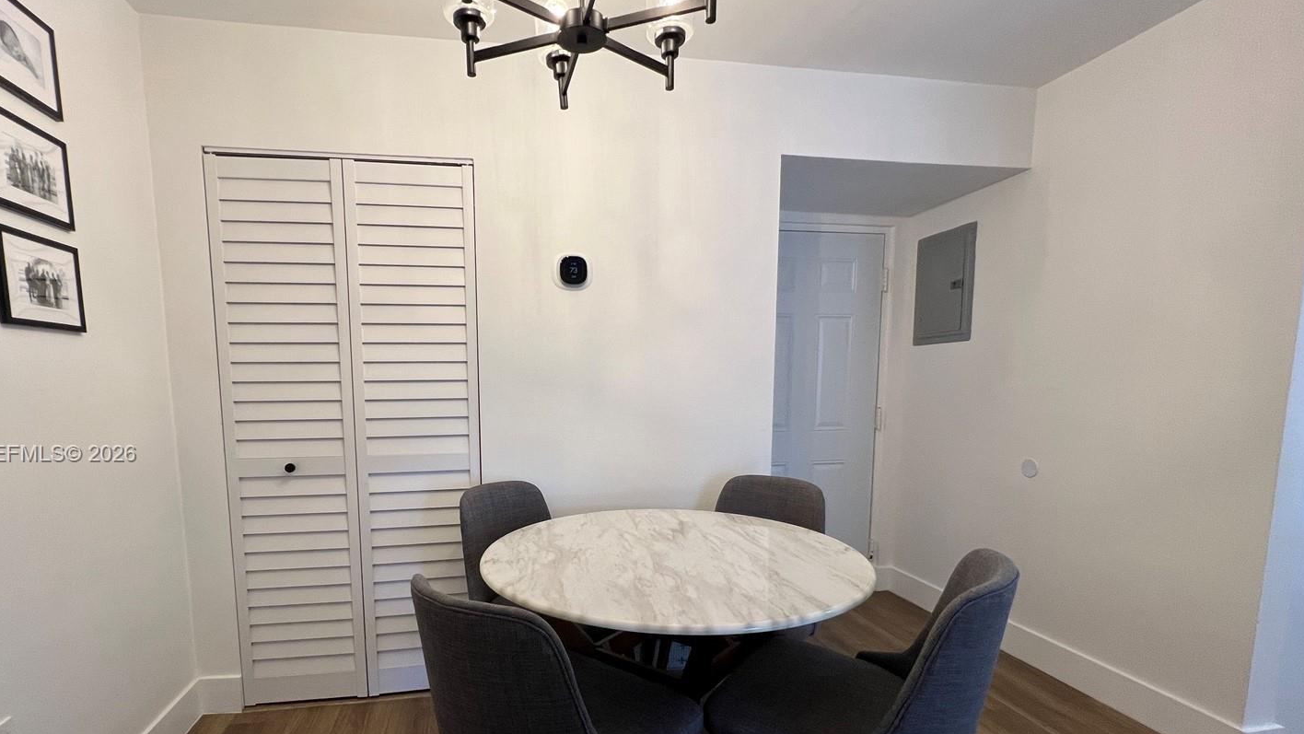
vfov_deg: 66.2
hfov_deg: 99.0
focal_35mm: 16
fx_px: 553
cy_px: 455
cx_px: 586
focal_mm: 1.57
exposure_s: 1/120
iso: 125
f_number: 1.8
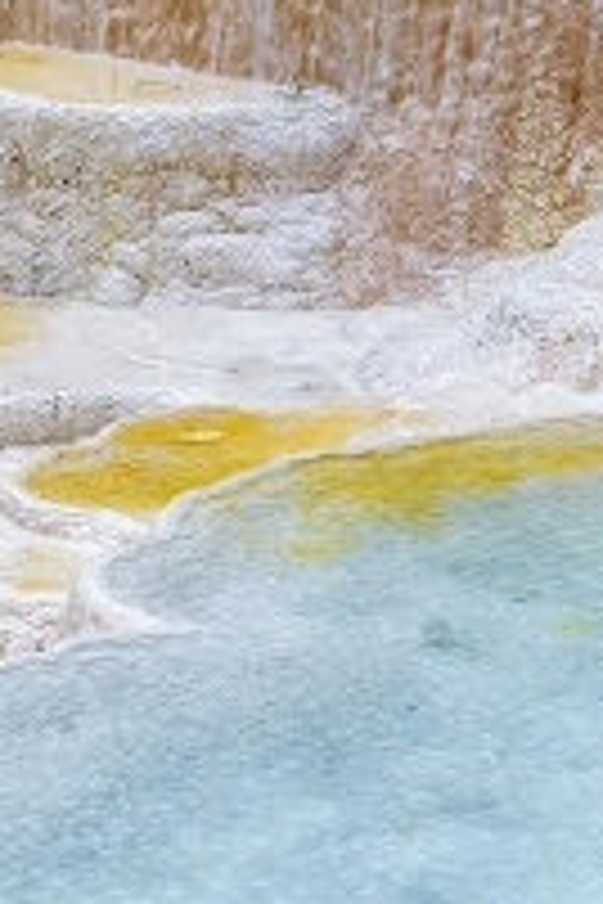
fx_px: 4899
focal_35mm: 195
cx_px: 230
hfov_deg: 7.0
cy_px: -81
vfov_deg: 10.4
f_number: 11
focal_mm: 56
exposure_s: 1/80
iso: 100
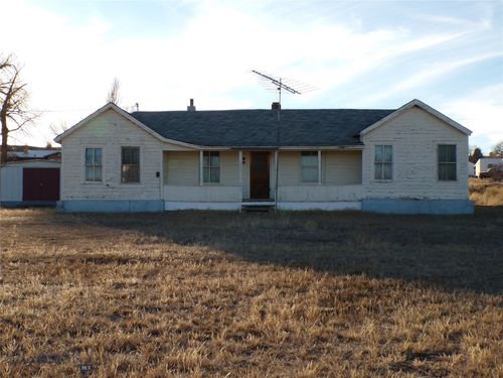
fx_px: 712
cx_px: 252
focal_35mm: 49
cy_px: 189
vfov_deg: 29.7
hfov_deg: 38.9
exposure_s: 1/280
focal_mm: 8.7
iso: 100
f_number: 5.3
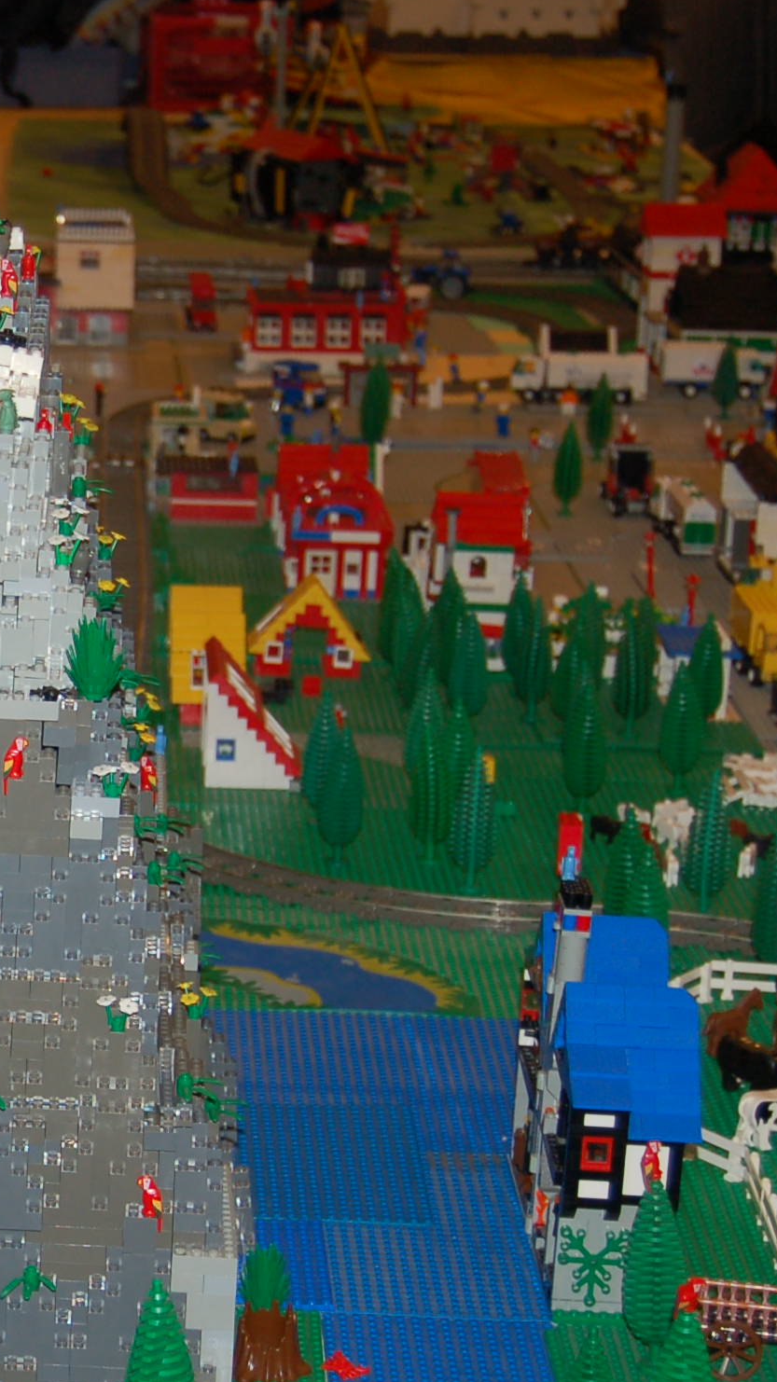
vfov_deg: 20.9
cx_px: -373
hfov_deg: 11.4
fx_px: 3738
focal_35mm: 102
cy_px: 760
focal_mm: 32
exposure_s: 1/60
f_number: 4.5
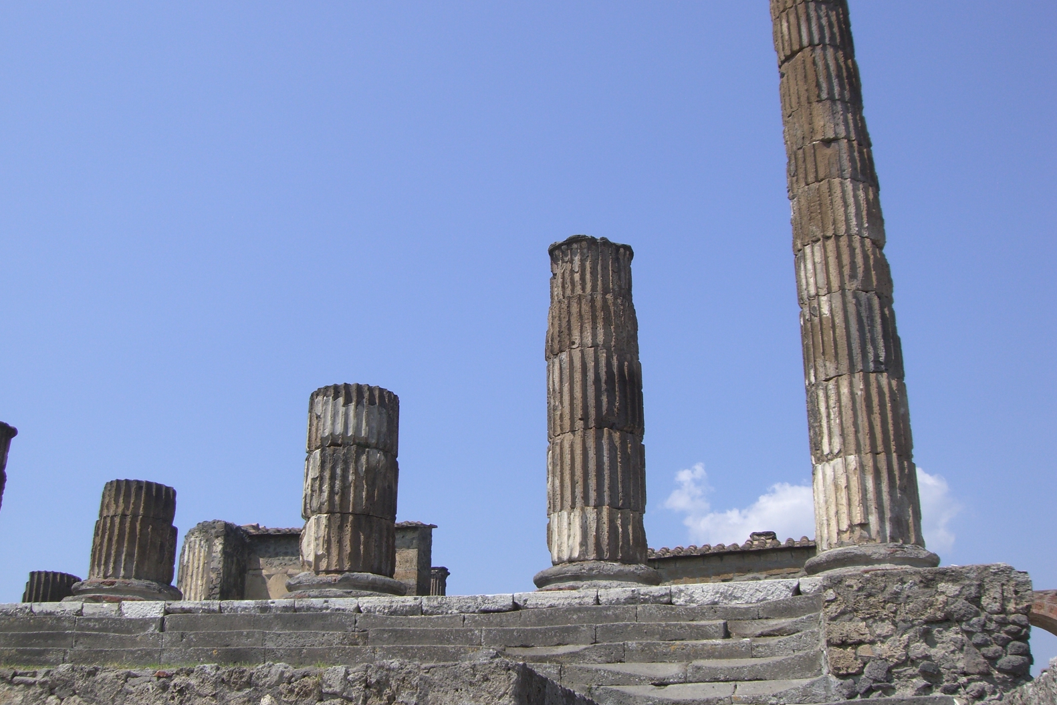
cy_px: 315
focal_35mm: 40
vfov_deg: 33.4
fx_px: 1174
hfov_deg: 48.5
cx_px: 527
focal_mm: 6.2
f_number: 4.3
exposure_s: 1/640
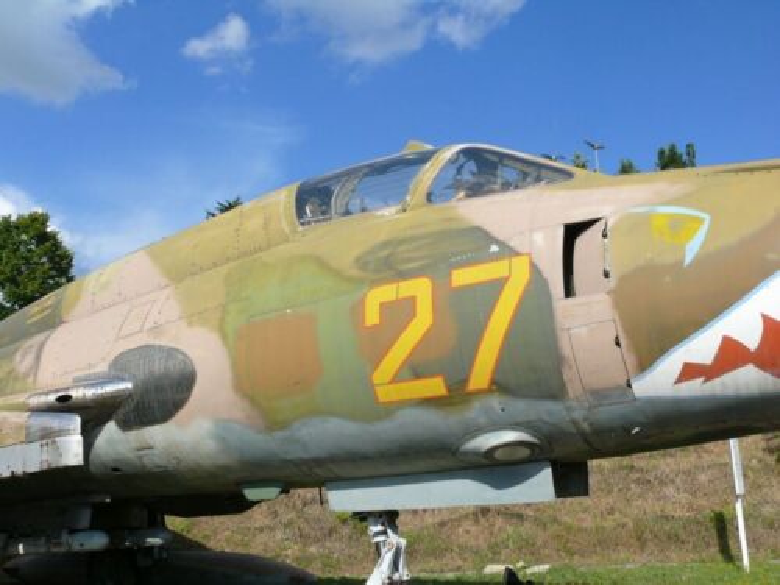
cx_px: 390
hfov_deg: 52.6
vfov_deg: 40.7
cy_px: 292
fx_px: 789
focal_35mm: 35
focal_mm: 7.4
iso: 100
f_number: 7.1
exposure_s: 1/400
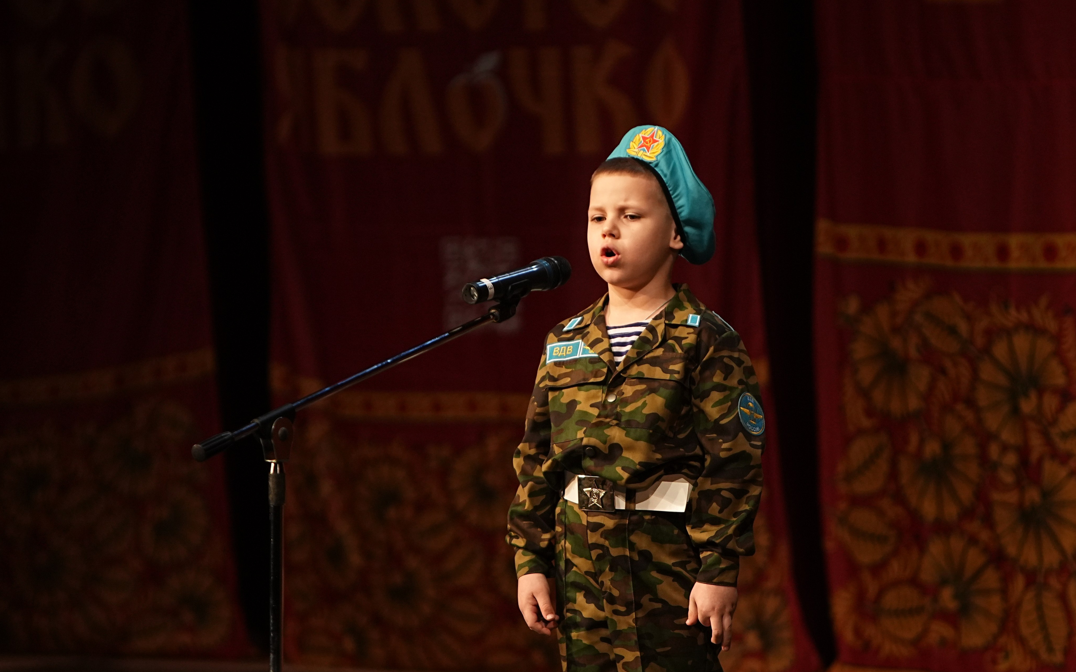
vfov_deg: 4.3
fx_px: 9003
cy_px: 346
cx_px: 539
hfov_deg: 6.8
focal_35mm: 307
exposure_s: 1/400
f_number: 2.8
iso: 1600
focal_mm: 200
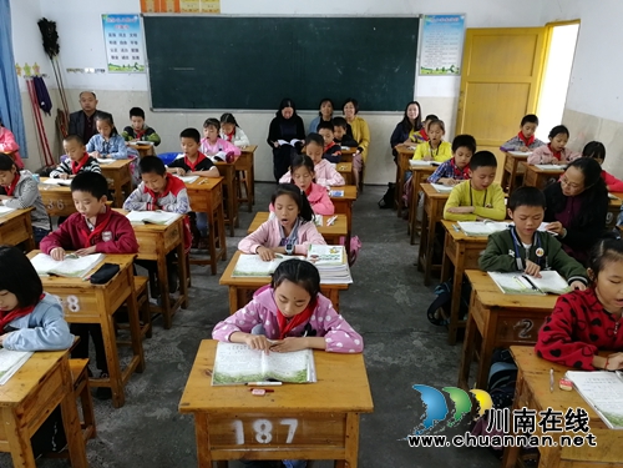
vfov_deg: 51.4
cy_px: 234
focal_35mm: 27
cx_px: 312
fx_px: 486
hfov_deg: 65.3
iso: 250
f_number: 2.2
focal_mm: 3.95
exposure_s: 1/33.3
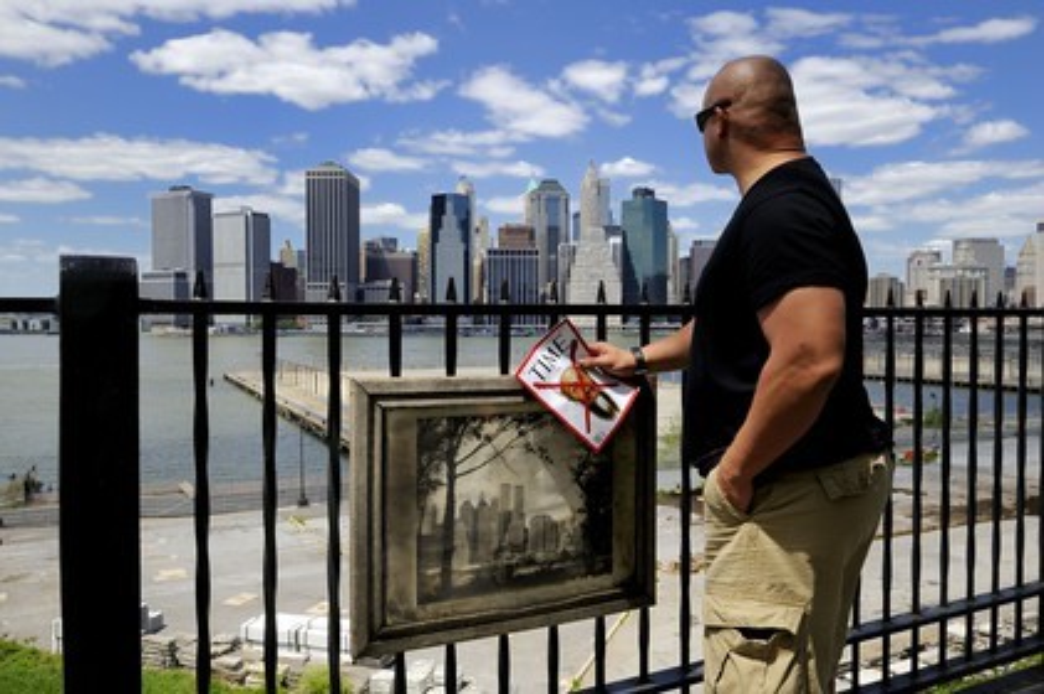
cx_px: 522
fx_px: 898
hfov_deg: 60.3
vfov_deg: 42.3
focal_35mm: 31
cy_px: 347
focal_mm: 31
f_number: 11
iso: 200
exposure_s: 1/250
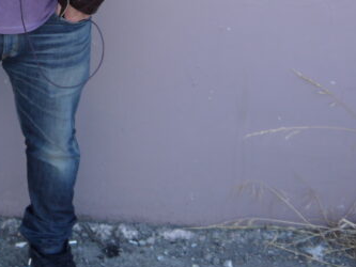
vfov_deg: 16.4
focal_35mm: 86
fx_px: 885
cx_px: -14
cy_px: -60
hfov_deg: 21.8
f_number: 3.5
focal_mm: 14
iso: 160
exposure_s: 1/200
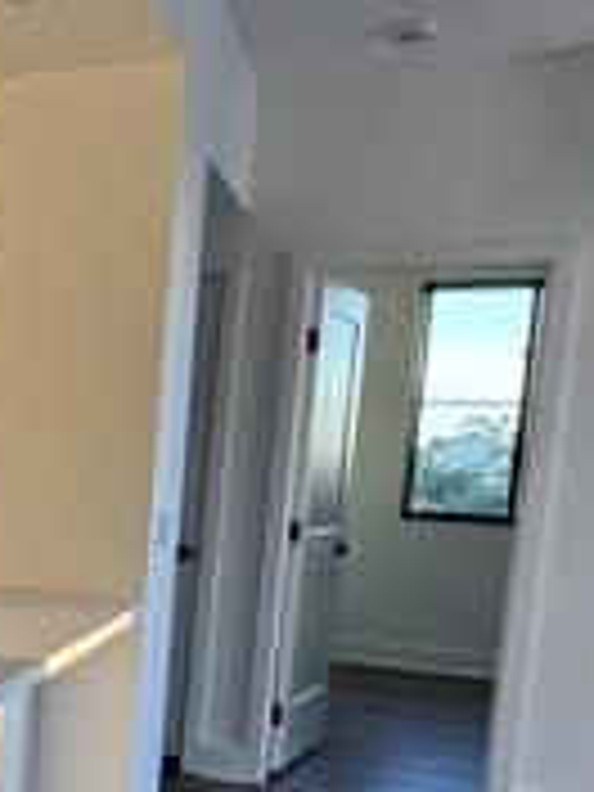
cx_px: -284
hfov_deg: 23.3
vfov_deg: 36.8
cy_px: 576
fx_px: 1167
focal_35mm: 51
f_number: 2.2
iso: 160
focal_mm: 2.22
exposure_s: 1/99
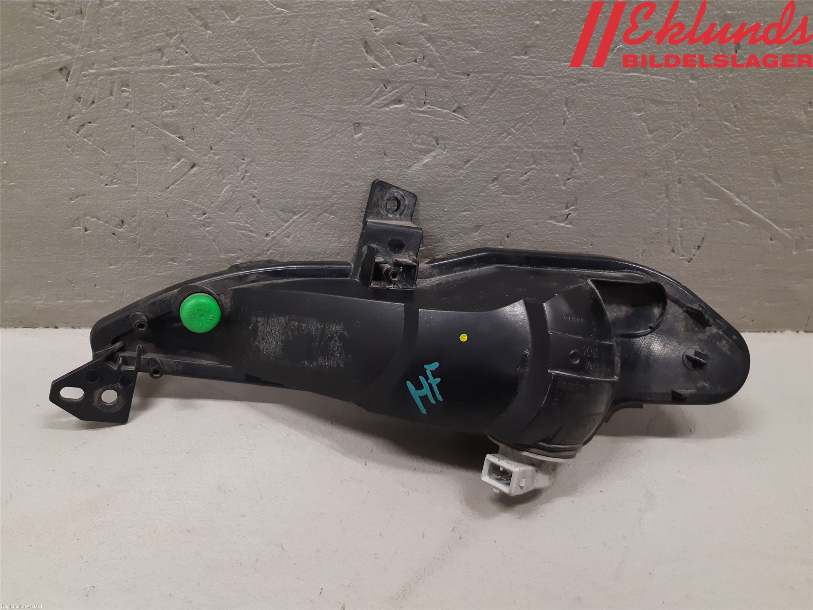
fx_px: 611
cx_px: 406
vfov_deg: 53.1
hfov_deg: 67.3
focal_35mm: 26
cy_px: 305
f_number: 1.7
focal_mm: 3.93
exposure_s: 1/50
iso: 160
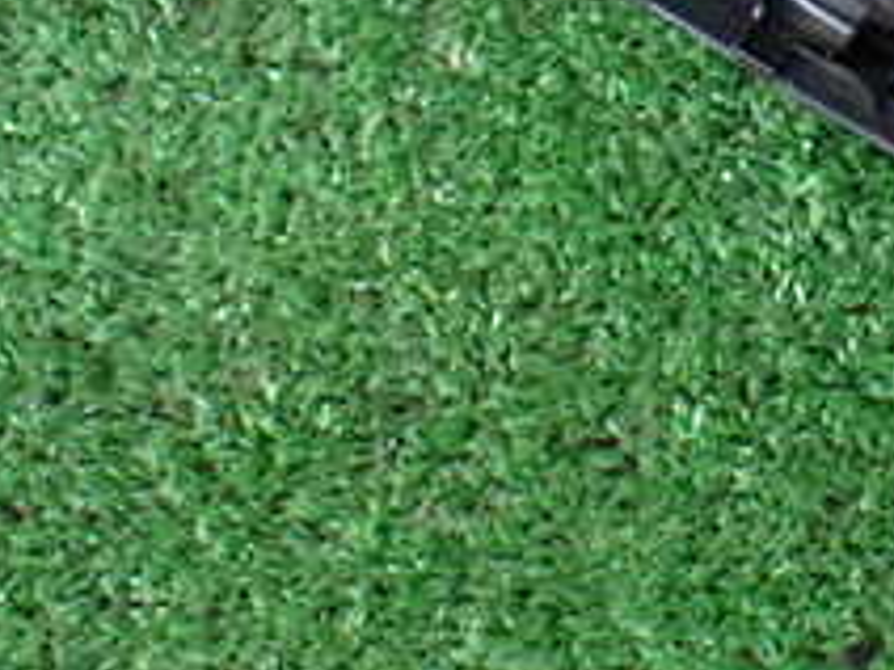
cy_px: -97
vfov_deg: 16.7
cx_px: 877
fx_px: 2195
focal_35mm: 85
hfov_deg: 22.2
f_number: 2.3
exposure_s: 1/125
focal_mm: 5.4
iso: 800
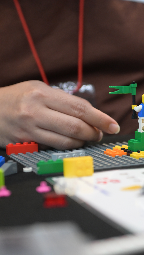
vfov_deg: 19.3
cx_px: 143
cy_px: 127
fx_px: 754
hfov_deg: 10.8
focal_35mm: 111
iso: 2500
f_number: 3.5
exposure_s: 1/125
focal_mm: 70
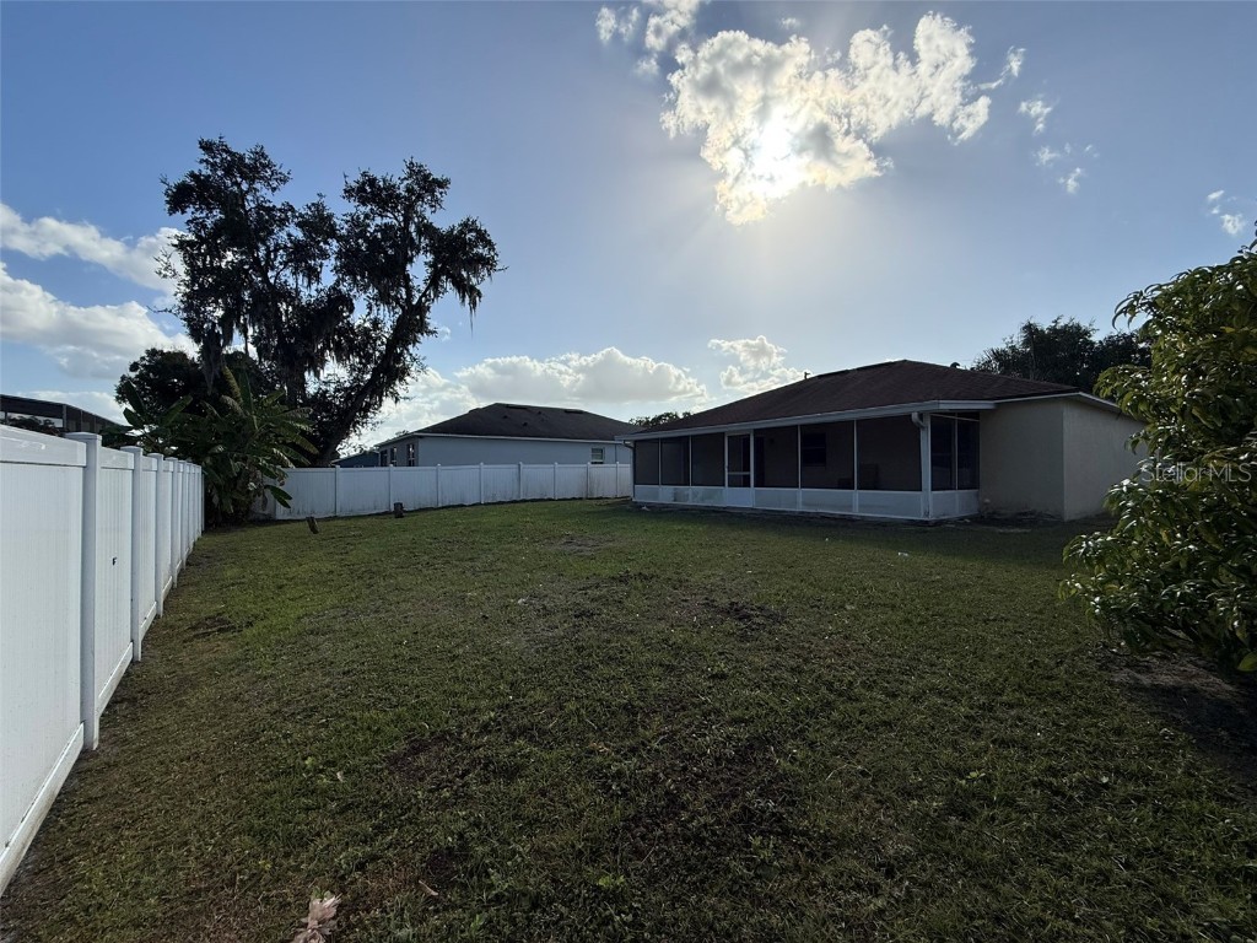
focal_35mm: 14
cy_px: 472
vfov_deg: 85.7
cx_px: 628
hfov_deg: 102.1
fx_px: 508
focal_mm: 2.22
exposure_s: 1/3891
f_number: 2.2
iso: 50
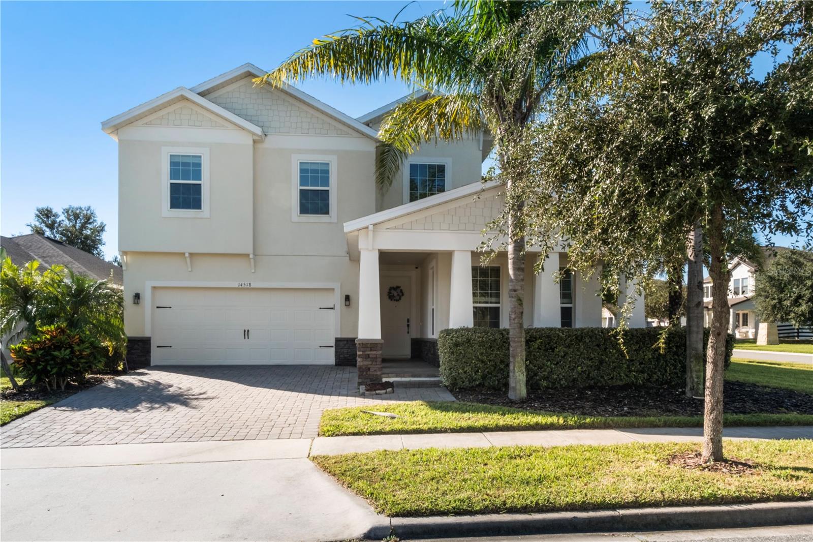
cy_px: 271
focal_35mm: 23
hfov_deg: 76.1
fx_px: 519
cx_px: 406
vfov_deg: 55.1
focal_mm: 15.6
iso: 320
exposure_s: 1/50
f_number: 16
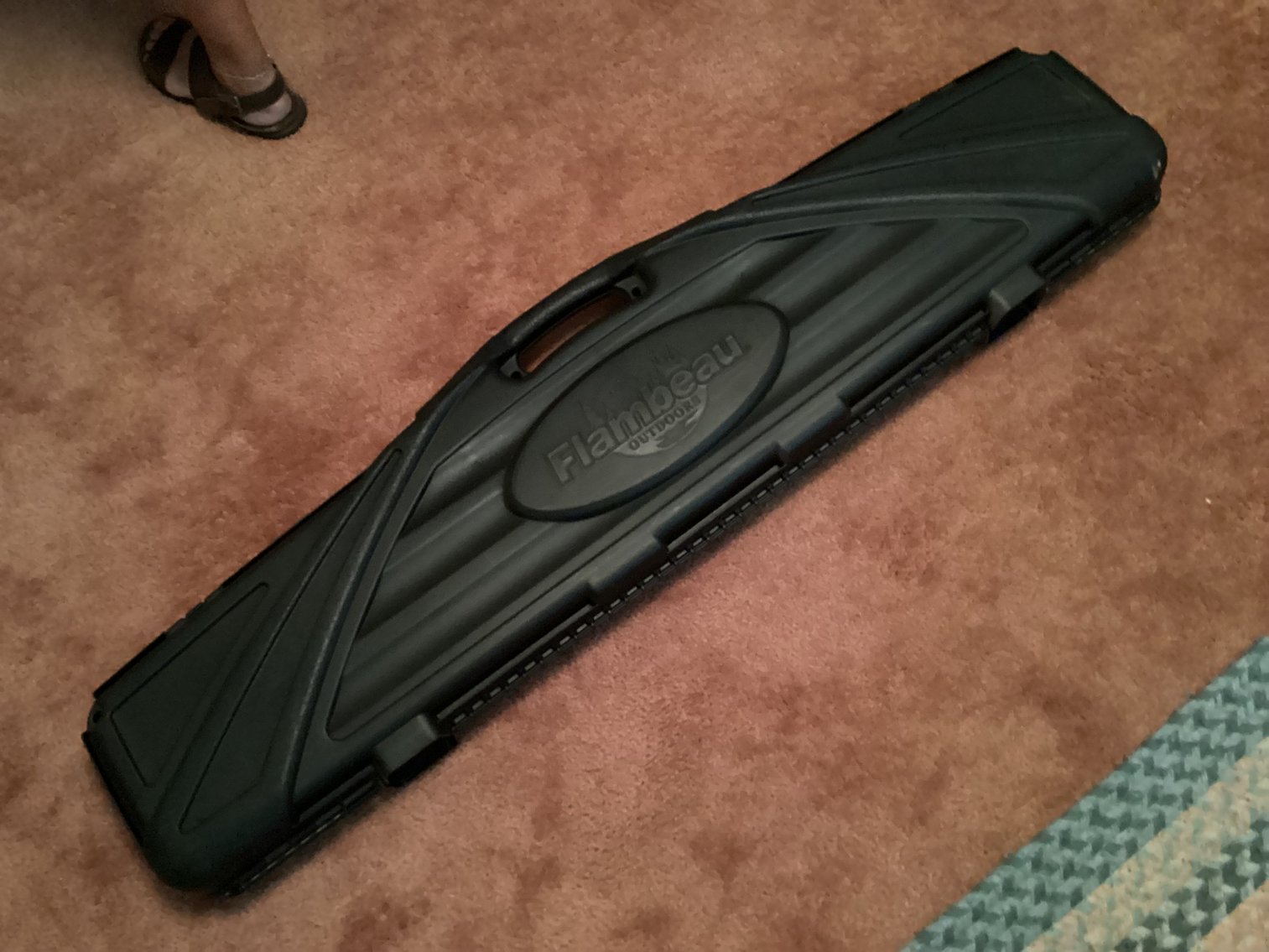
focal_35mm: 31
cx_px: 634
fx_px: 1137
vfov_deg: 45.4
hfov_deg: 58.3
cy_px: 476
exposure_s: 1/15
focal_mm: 3.3
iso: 800
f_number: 2.4
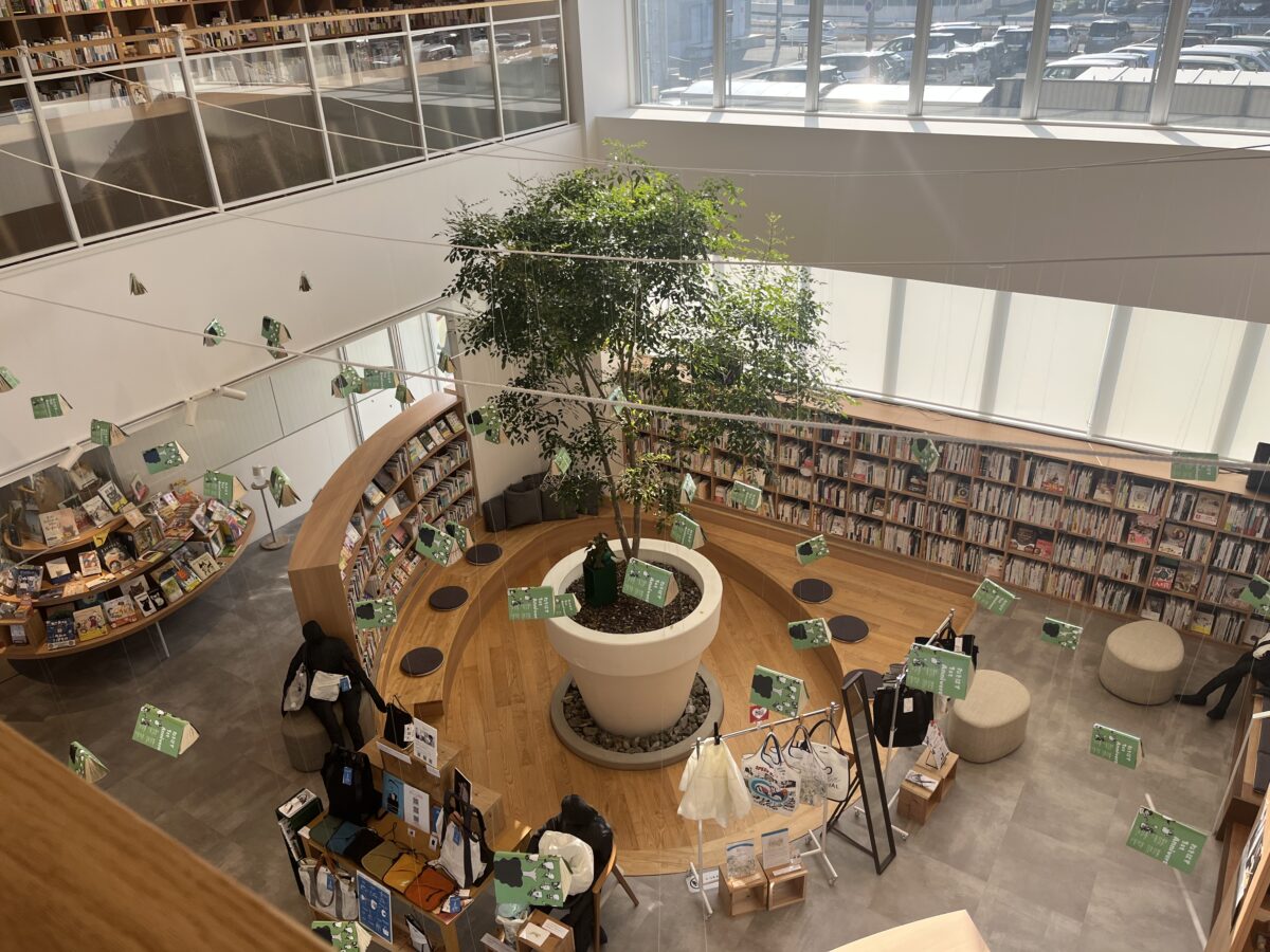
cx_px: 635
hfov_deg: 67.3
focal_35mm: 26
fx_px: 954
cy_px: 476
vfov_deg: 53.1
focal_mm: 5.1
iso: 50
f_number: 1.6
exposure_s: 1/766
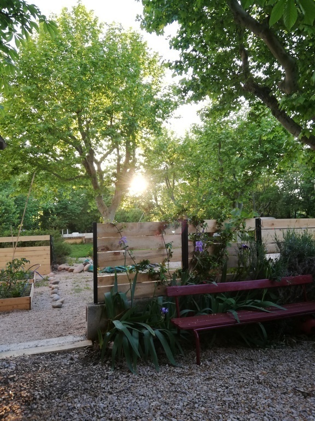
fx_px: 315
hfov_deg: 53.1
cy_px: 210
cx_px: 158
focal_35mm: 26
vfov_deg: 67.3
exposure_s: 1/50
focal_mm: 3.81
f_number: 2.2
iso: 50
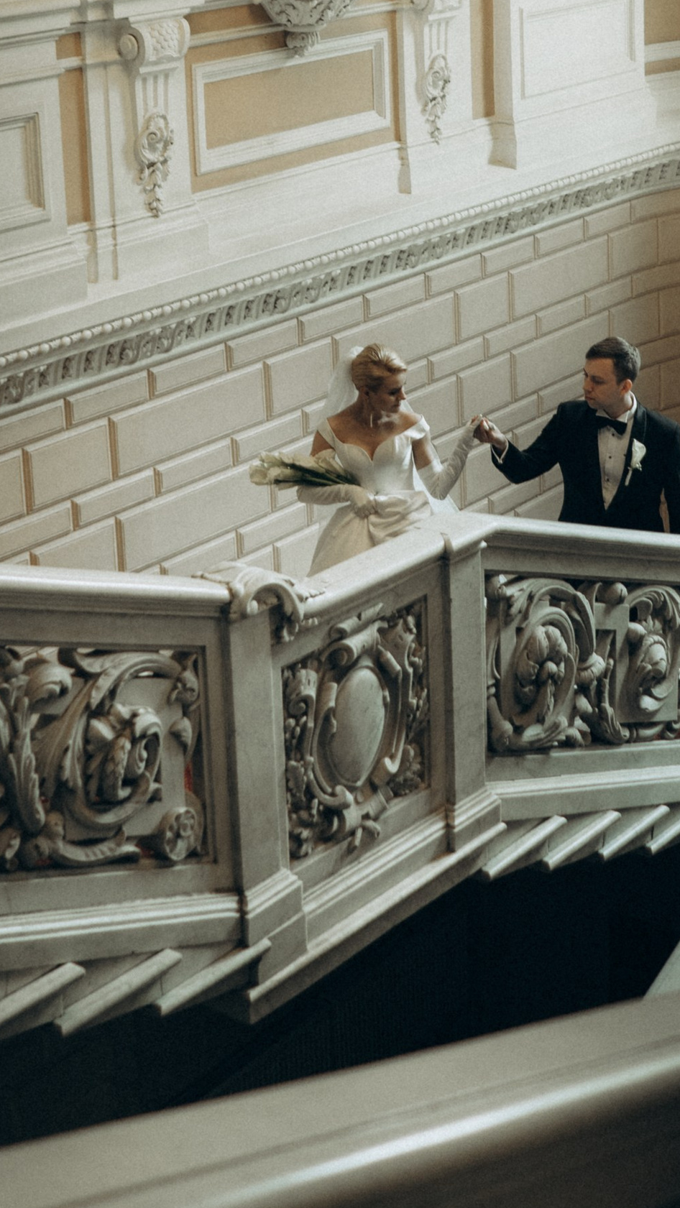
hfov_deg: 17.9
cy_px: 149
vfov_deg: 30.2
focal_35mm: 67
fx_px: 2147
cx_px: 460
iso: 100
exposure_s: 1/200
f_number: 2.5
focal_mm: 28
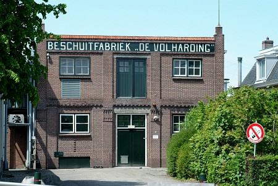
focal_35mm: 128
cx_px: 139
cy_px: 93
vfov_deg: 10.7
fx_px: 989
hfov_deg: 16.0
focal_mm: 85
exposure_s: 1/500
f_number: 6.7
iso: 400
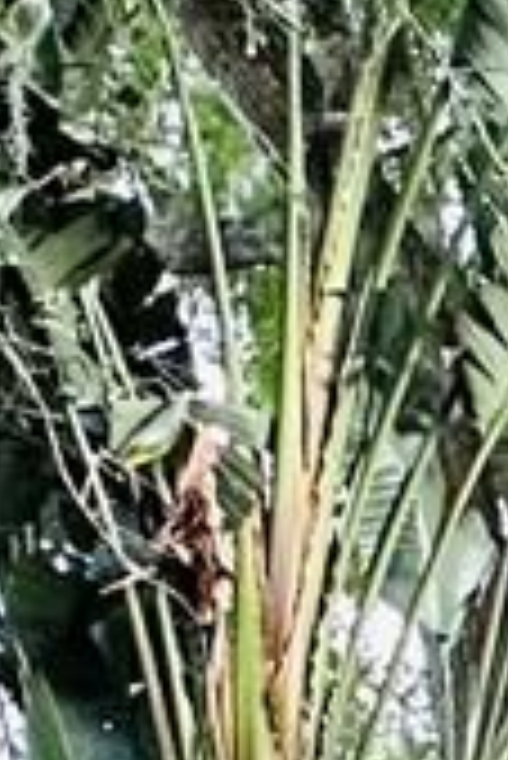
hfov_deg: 9.7
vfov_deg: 12.5
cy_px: 1668
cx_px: 778
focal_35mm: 138
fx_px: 2915
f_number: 2.2
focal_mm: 2.22
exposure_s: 1/60
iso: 320
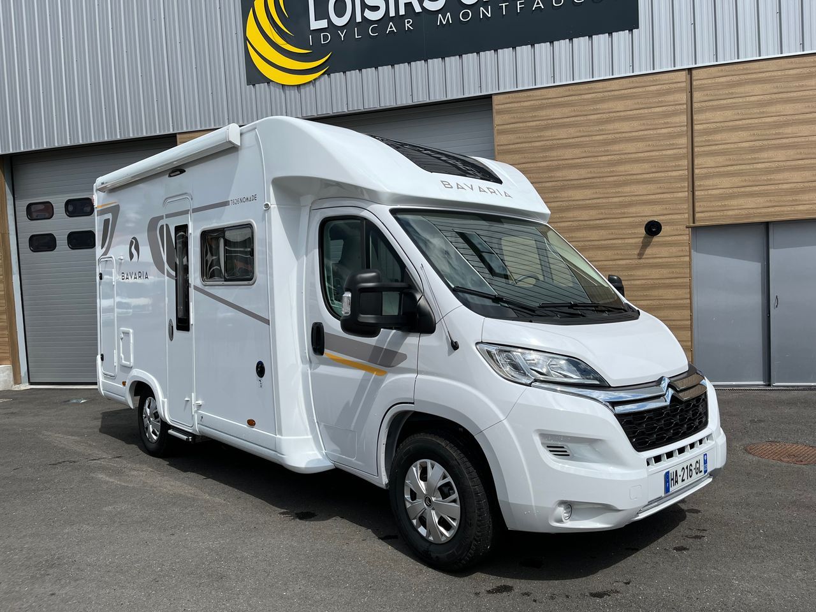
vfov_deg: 53.1
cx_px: 408
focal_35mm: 26
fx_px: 613
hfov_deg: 67.3
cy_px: 306
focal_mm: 5.1
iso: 50
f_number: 1.6
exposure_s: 1/5848
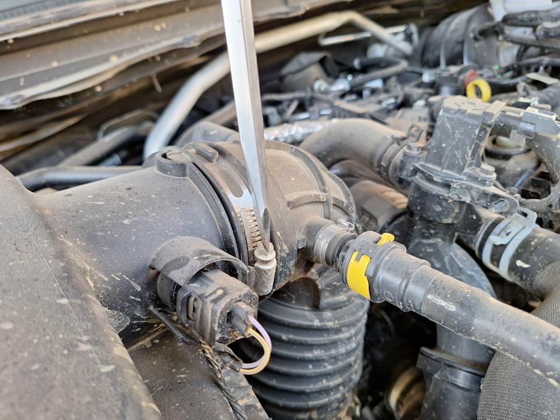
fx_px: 372
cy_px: 210
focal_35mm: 23
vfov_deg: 58.9
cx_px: 280
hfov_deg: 73.9
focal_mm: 5.54
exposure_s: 1/40
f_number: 1.8
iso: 80
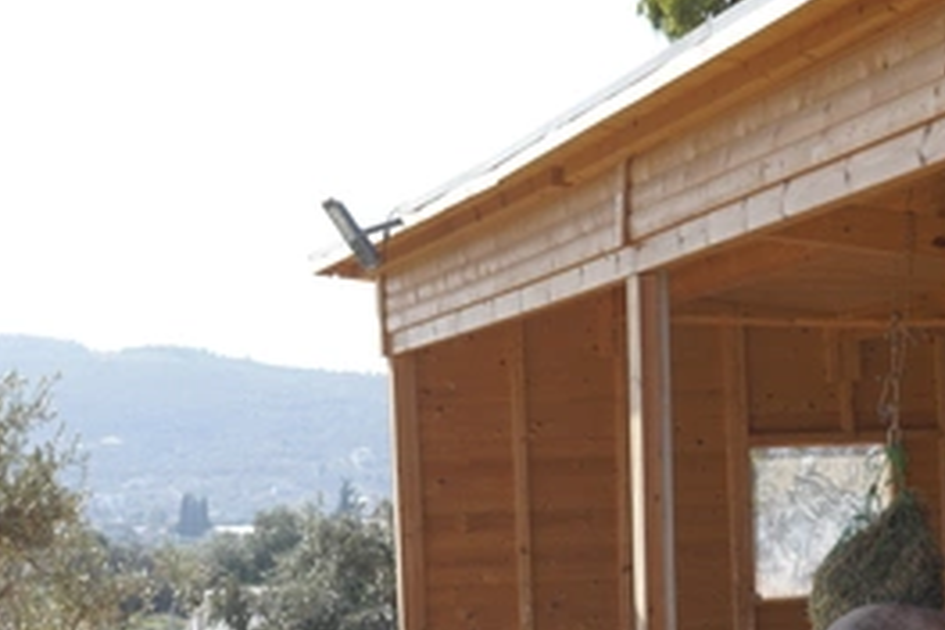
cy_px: 694
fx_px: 2914
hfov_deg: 18.3
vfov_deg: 12.1
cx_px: 702
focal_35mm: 111
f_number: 5
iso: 100
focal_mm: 30
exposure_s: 1/320
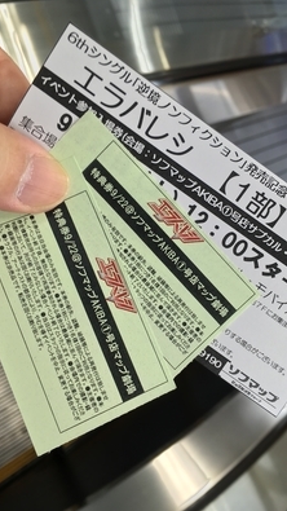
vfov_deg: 61.0
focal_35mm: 32
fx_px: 433
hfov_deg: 36.6
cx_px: 160
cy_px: 257
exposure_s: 1/60
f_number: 2.2
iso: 25
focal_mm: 4.15
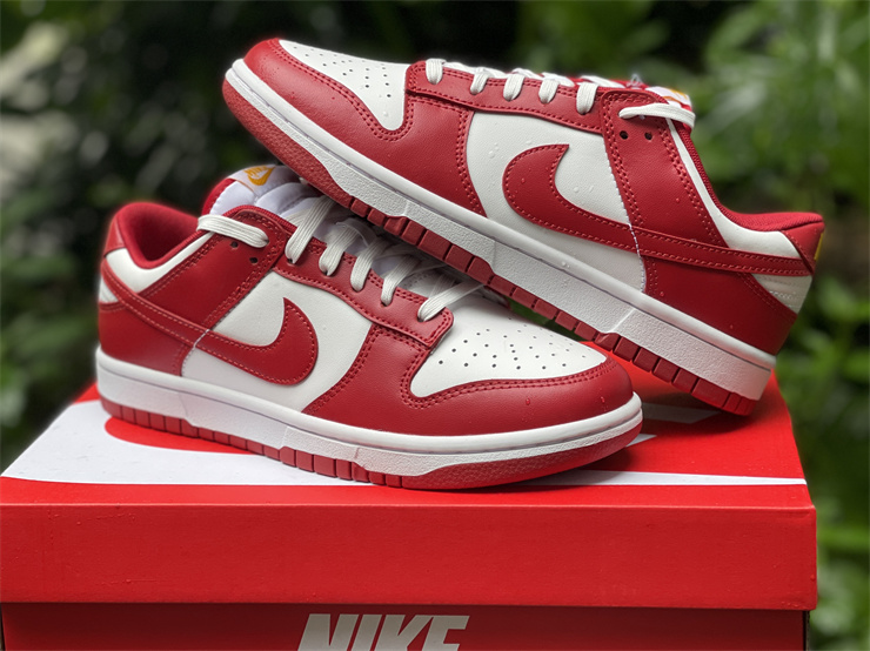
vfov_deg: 22.9
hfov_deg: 30.3
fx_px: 1607
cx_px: 435
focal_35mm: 64
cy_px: 326
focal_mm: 7.5
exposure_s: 1/121
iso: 64
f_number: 2.2
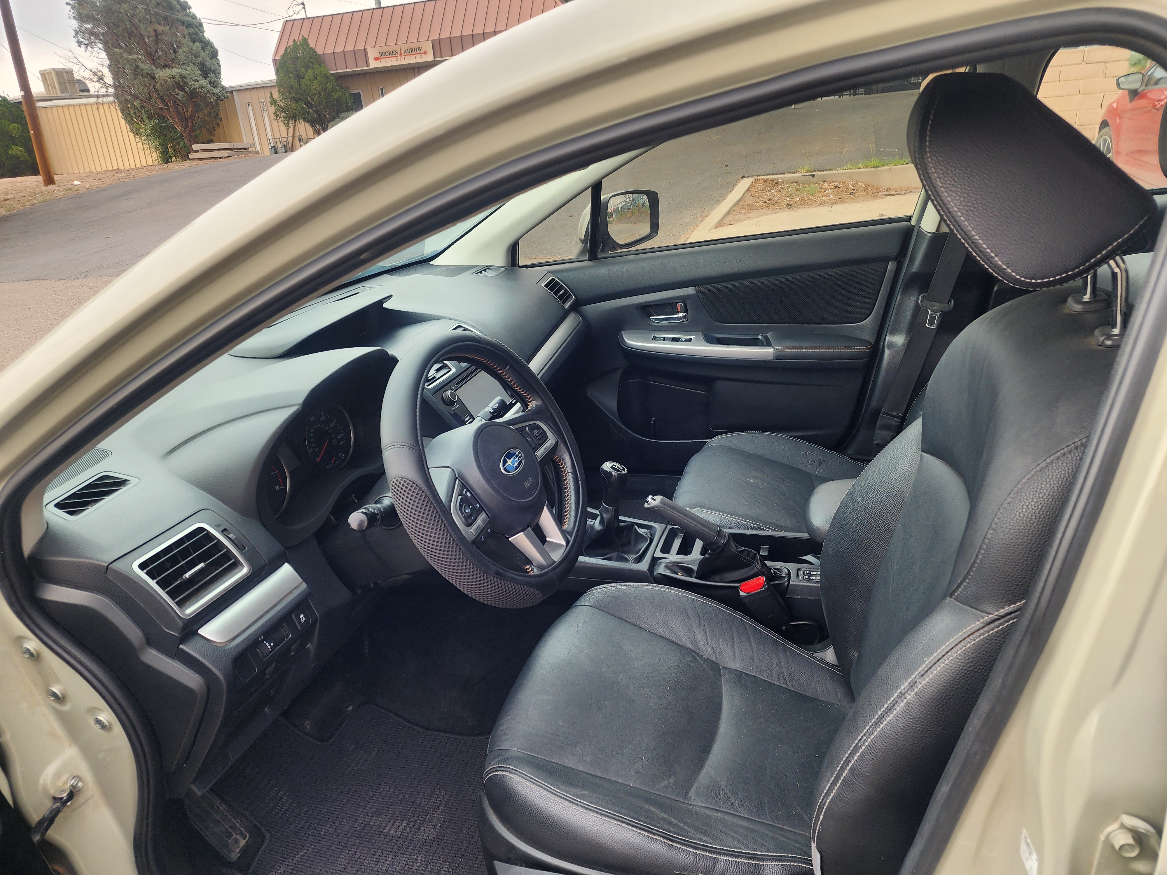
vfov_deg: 58.9
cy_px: 438
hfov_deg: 73.9
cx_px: 584
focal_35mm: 23
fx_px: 775
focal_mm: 6.4
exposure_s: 1/180
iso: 80
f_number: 1.8
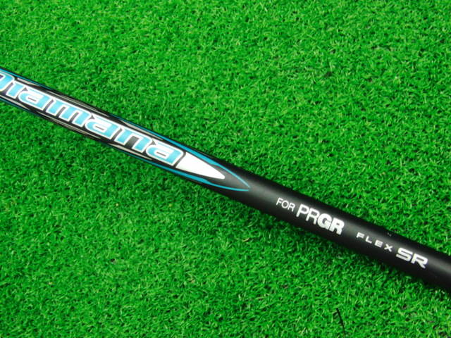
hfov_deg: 43.9
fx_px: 560
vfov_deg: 33.6
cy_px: 169
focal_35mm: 43
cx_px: 226
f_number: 3.7
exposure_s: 1/20
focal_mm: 7.54
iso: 400
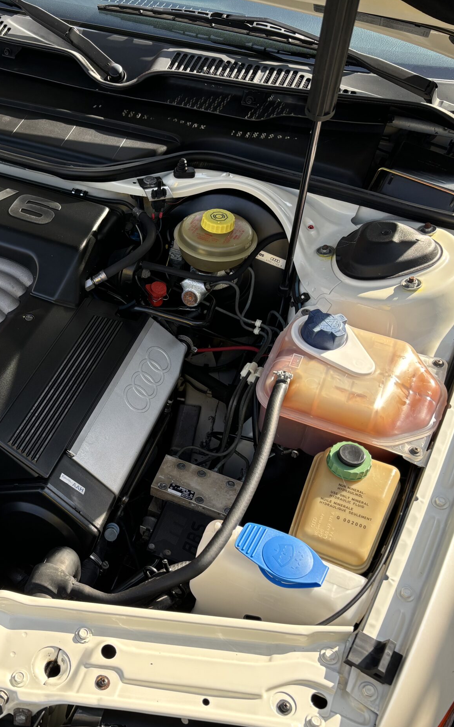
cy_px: 372
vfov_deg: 51.5
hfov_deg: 31.7
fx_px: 753
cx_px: 29
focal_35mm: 38
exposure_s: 1/556
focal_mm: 5.96
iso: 50
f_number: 1.6
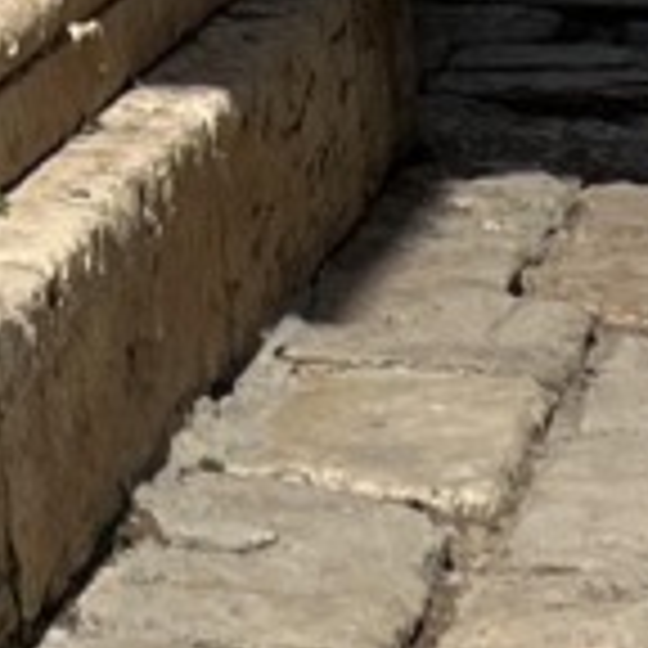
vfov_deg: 9.6
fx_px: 3452
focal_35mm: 163
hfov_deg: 10.0
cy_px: 1530
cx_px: 1287
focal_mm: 5.7
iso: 50
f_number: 1.5
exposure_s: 1/8696
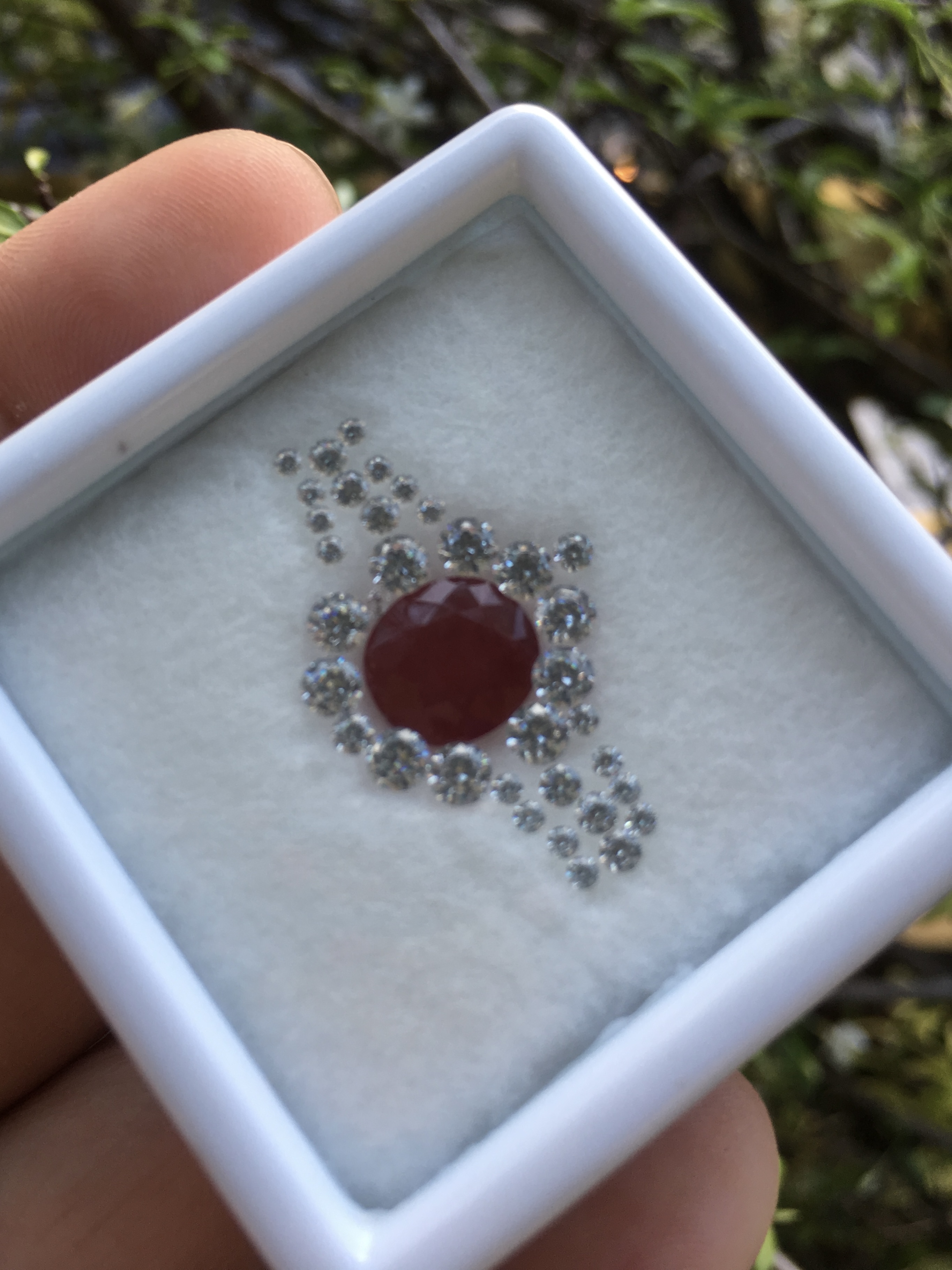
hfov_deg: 48.2
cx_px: 476
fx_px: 1063
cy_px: 635
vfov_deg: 61.7
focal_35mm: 29
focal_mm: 4.15
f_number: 2.2
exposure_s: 1/50
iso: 25
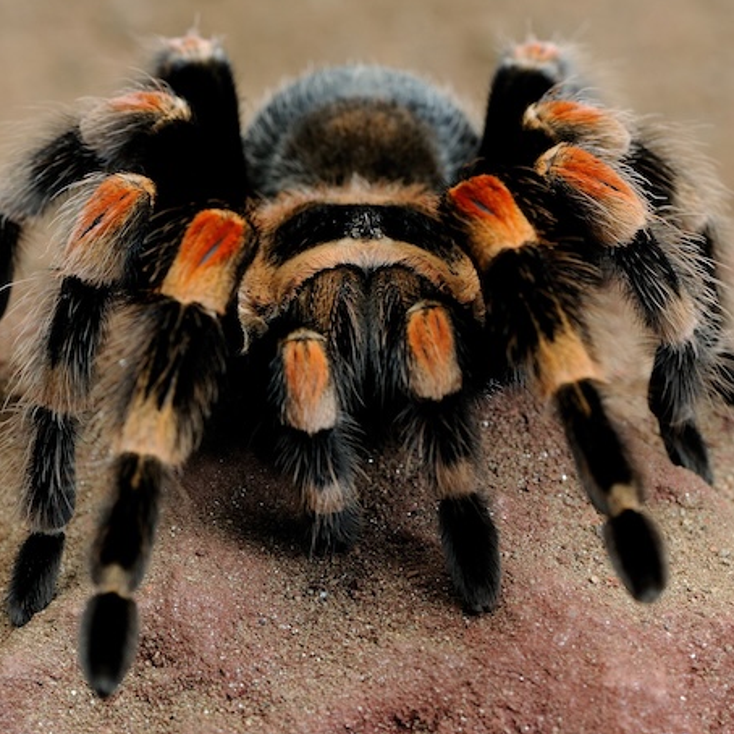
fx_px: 3622
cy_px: 344
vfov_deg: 11.6
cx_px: 359
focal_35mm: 151
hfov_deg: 11.6
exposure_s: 1/100
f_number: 16
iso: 800
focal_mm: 105
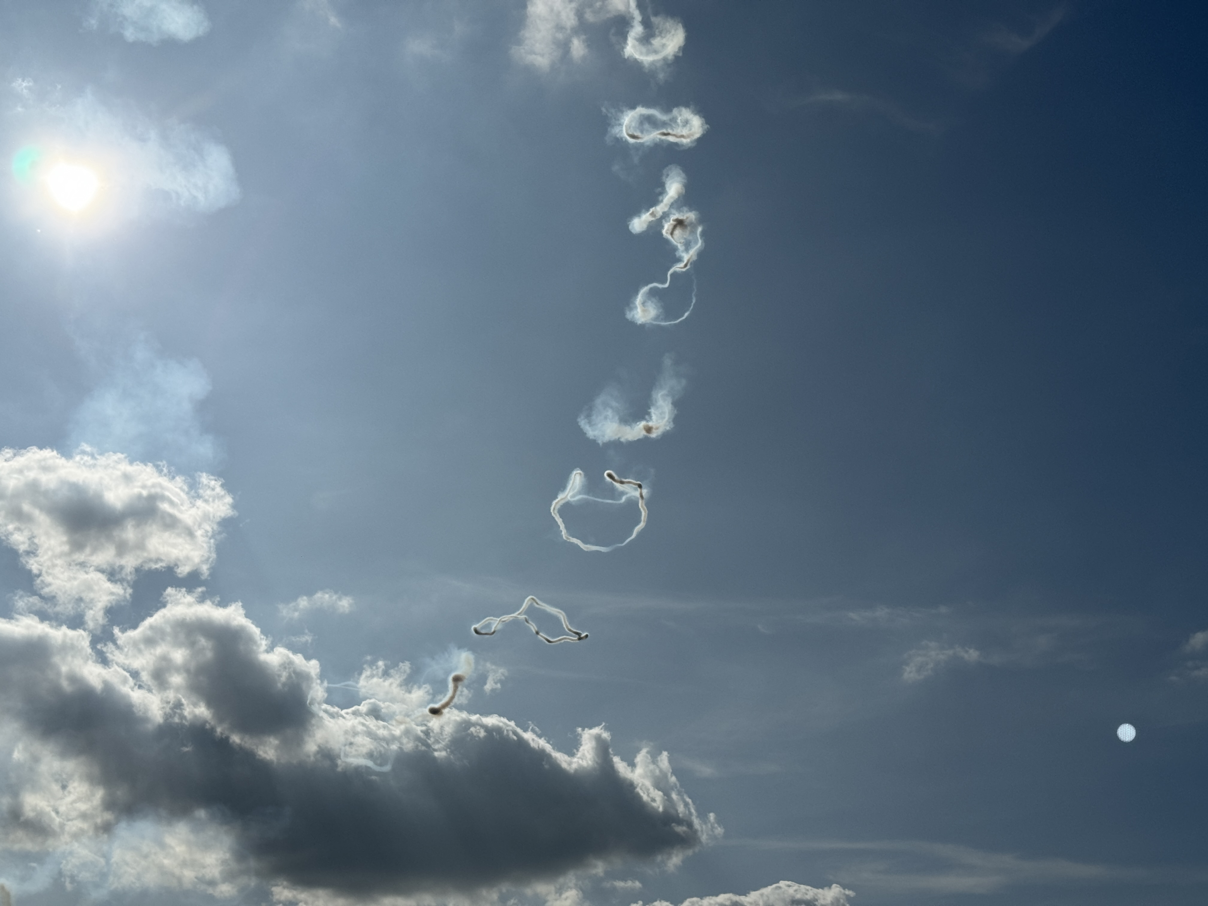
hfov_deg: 39.7
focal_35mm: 48
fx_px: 1675
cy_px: 453
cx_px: 604
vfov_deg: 30.3
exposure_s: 1/28571
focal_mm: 6.86
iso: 50
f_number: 1.78
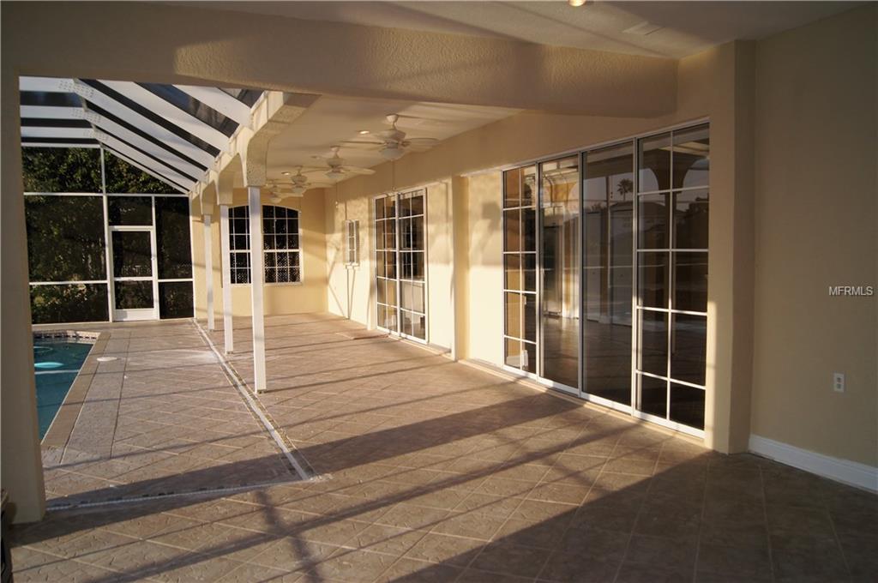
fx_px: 950
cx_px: 439
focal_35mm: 39
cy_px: 292
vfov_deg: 34.1
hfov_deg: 49.6
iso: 100
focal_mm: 26
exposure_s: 1/160
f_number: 13
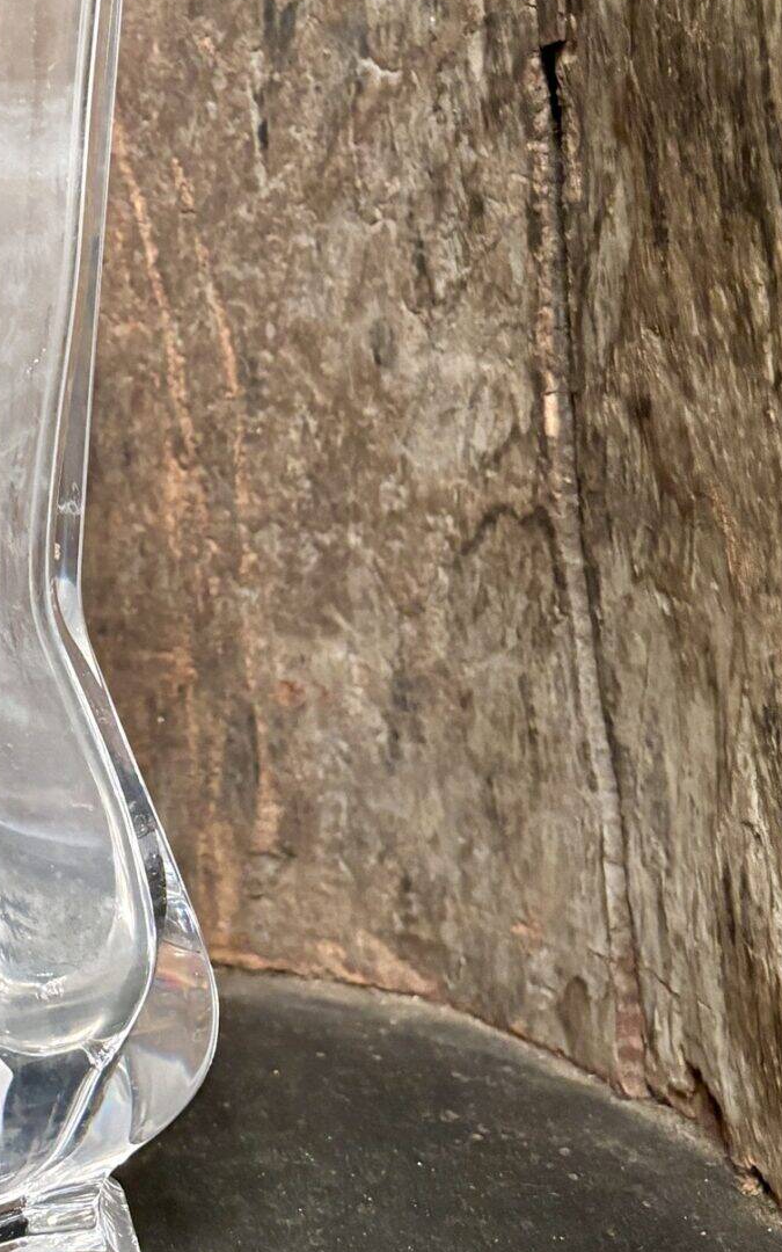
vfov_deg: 39.4
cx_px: -46
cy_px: 242
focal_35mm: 49
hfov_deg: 24.8
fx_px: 1671
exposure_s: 1/33
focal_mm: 5.96
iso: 500
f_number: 1.6
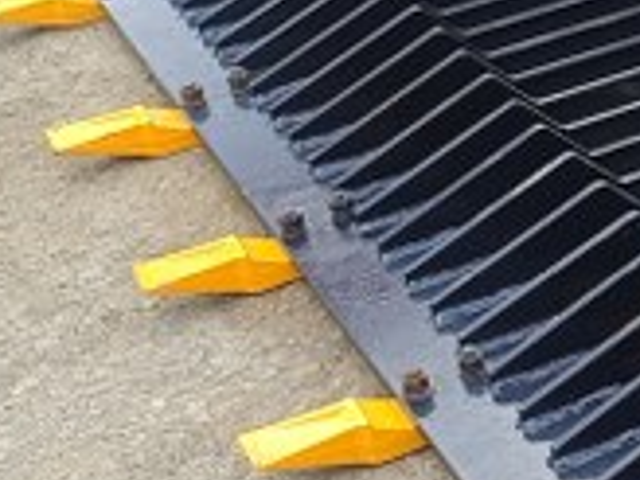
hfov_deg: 14.8
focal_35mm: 117
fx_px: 2163
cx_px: 1132
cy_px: 273
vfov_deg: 12.7
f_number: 1.88
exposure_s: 1/164
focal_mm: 5.59
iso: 51
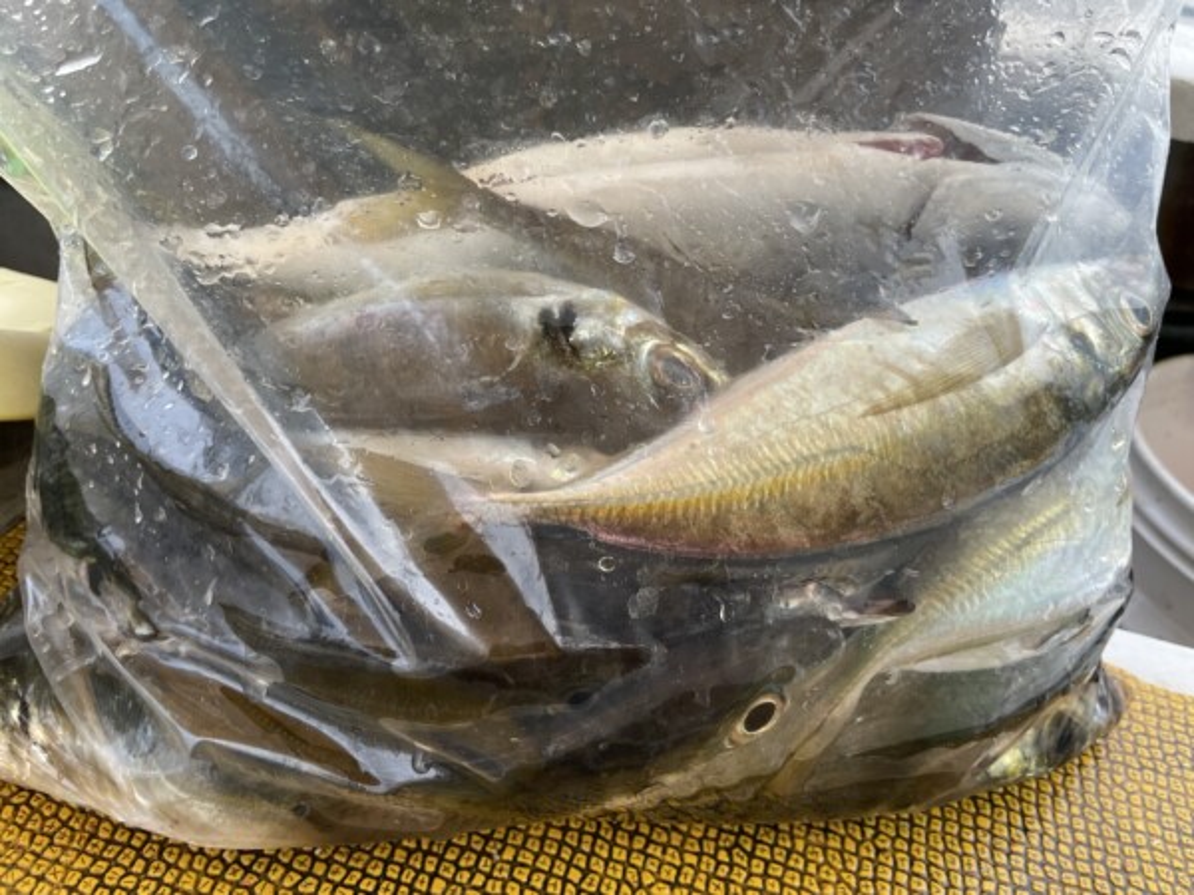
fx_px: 897
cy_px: 448
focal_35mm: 26
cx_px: 597
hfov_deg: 67.3
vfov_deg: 53.1
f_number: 1.6
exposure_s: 1/121
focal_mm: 4.2
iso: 125
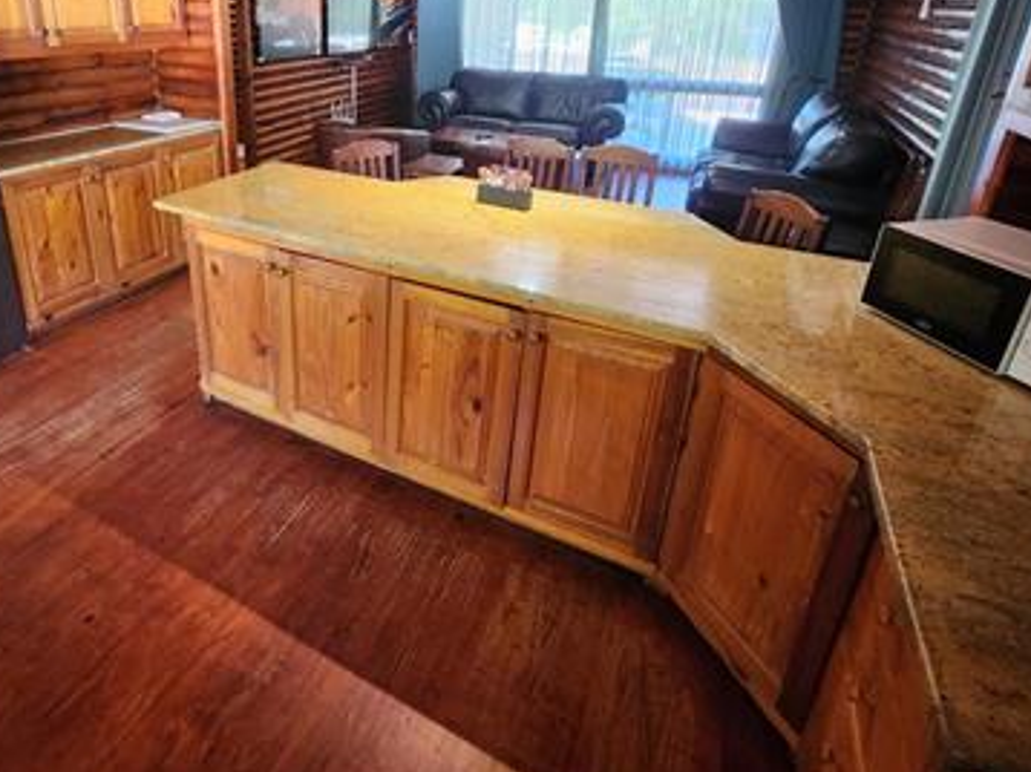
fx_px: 595
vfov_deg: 64.0
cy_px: 251
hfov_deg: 80.1
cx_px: 380
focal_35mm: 20
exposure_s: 1/33
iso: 500
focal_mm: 1.74
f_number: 2.2
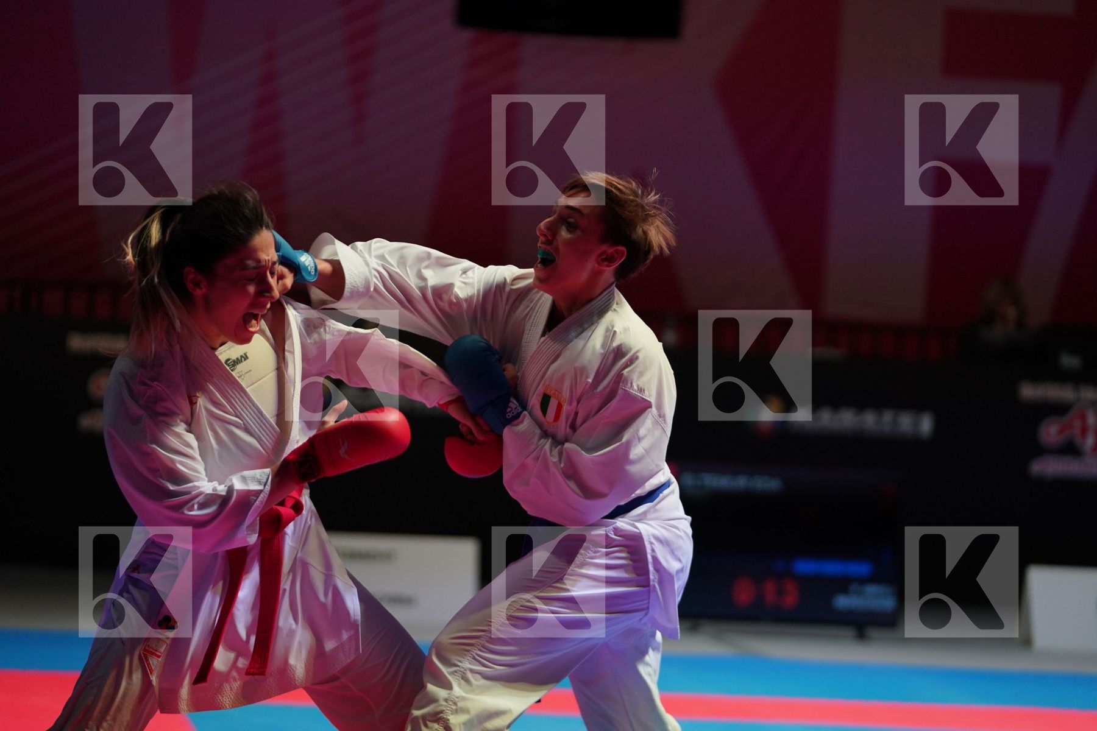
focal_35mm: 122
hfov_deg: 16.8
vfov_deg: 11.2
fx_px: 3717
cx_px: 548
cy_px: 366
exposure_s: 1/1000
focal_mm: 122
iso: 2000
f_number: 2.8
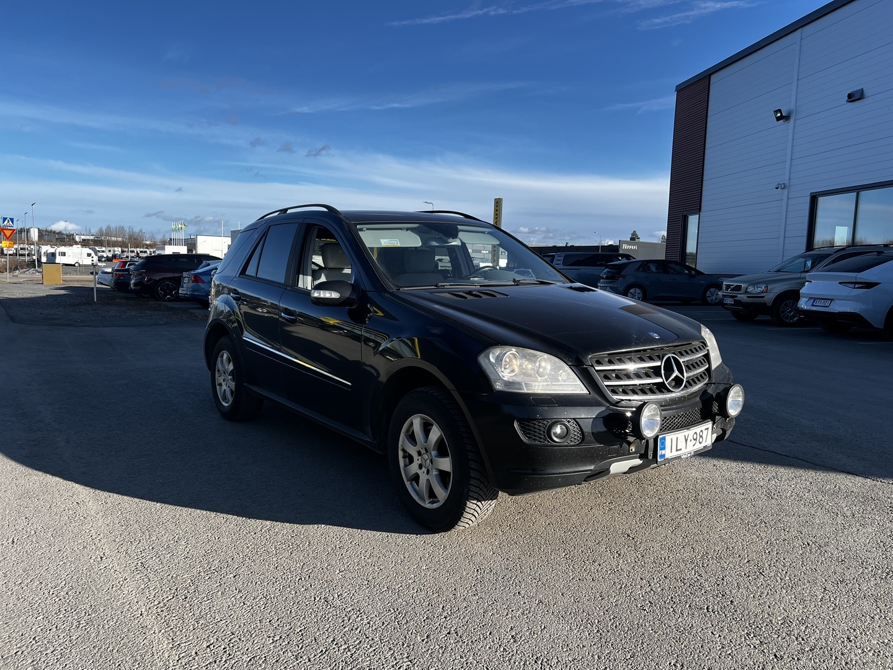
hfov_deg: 67.3
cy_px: 335
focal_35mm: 26
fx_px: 671
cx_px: 446
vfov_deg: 53.1
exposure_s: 1/1311
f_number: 1.5
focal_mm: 5.7
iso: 50
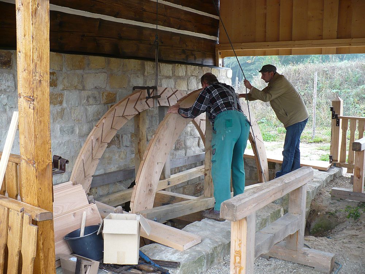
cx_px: 182
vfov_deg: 38.7
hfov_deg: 50.1
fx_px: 390
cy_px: 137
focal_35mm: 37
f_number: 2.8
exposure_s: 1/60
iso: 100
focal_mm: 6.1
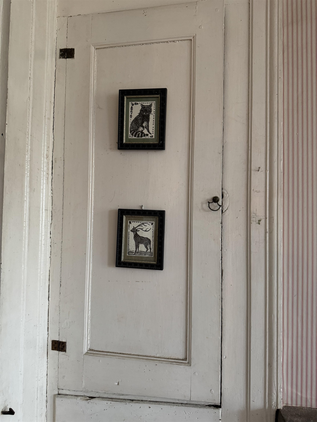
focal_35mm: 24
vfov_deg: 71.6
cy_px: 211
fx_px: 293
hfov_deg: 56.8
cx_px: 158
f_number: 1.78
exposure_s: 1/60
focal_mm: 6.76
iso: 400
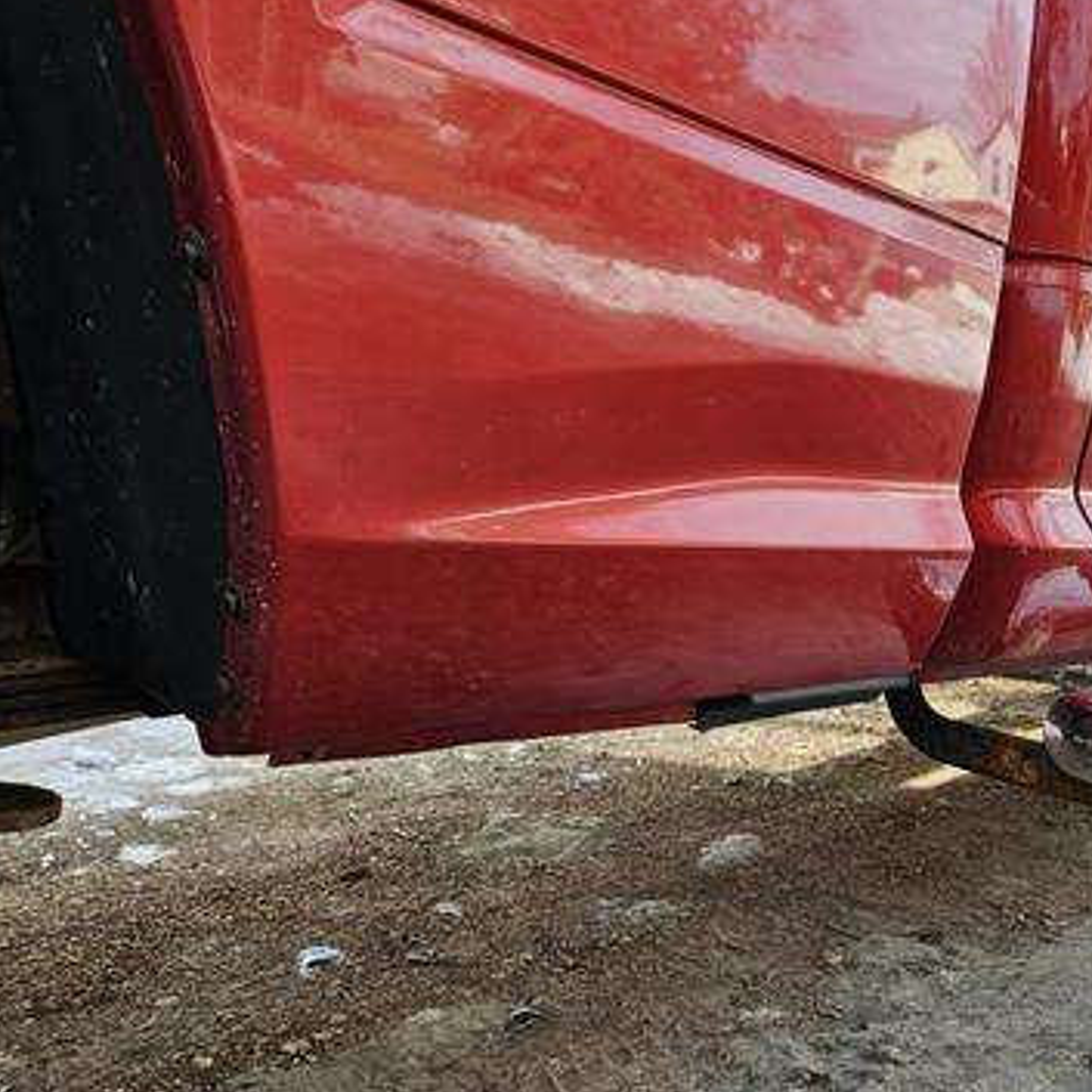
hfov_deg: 54.3
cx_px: 746
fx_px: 1035
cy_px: 548
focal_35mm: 29
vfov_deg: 55.6
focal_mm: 5.4
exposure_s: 1/252
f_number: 1.8
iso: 32
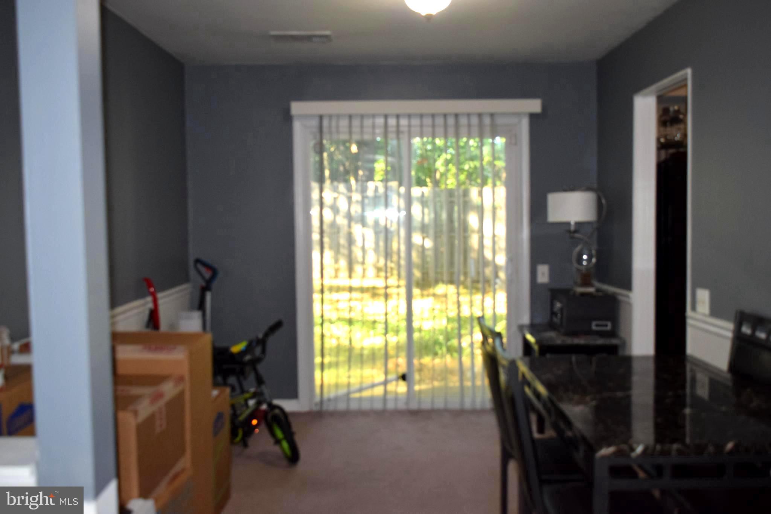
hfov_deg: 57.2
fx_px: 707
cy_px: 257
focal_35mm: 33
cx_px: 386
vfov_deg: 40.0
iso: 800
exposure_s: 1/125
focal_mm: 22
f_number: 5.6
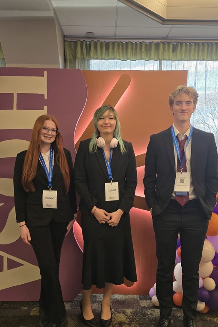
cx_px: 108
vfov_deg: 58.7
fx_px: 291
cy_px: 163
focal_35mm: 32
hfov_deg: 41.1
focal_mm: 6.3
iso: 500
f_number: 1.7
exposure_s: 1/120
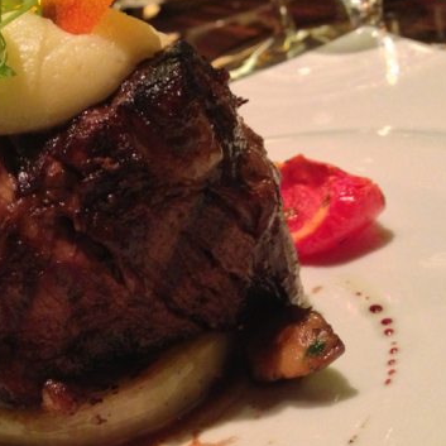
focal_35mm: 55
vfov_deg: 30.8
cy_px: 301
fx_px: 802
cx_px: 63
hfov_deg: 30.0
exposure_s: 1/15
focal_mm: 4.13
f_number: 2.4
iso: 640
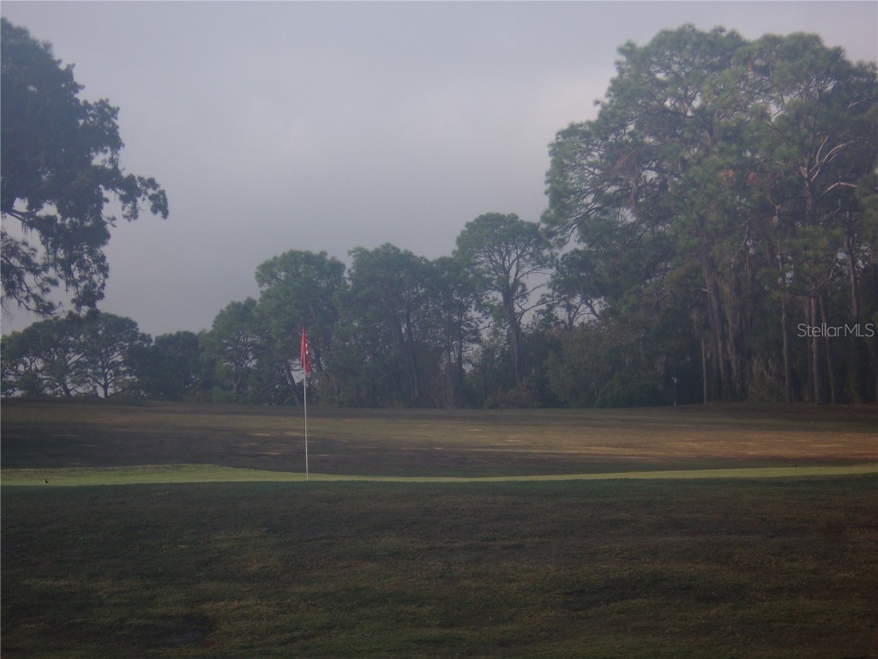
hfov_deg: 18.2
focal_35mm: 108
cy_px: 330
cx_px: 439
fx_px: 2739
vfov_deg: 13.7
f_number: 6.6
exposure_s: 1/150
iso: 80
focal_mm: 19.6
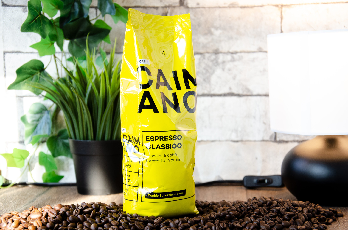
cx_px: 174
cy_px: 115
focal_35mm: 87
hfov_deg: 23.4
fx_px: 839
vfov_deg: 15.6
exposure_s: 1/100
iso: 800
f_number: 5
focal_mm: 58
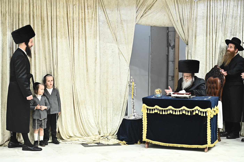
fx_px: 691
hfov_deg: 20.0
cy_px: 81
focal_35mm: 102
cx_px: 122
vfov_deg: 13.4
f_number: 7.1
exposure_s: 1/200
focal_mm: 102
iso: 3200
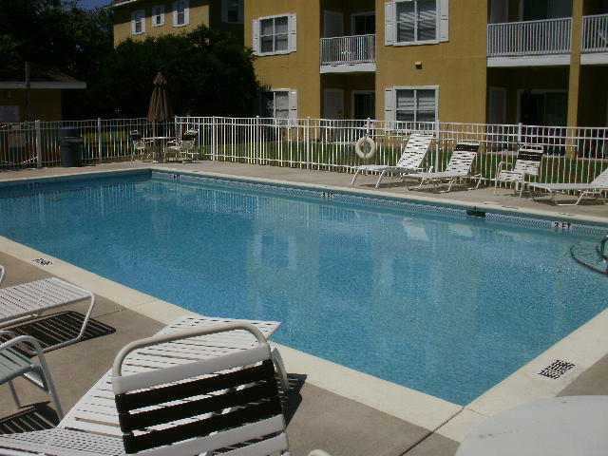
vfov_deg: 39.7
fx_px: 632
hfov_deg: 51.4
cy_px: 228
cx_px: 304
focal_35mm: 36
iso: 100
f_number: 5.6
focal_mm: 6.3
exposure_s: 1/1250
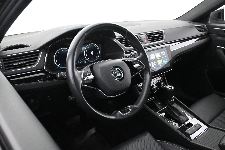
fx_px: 202
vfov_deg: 40.8
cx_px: 112
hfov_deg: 58.3
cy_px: 75
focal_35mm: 32
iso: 4000
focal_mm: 21.5
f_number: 4
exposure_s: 1/30
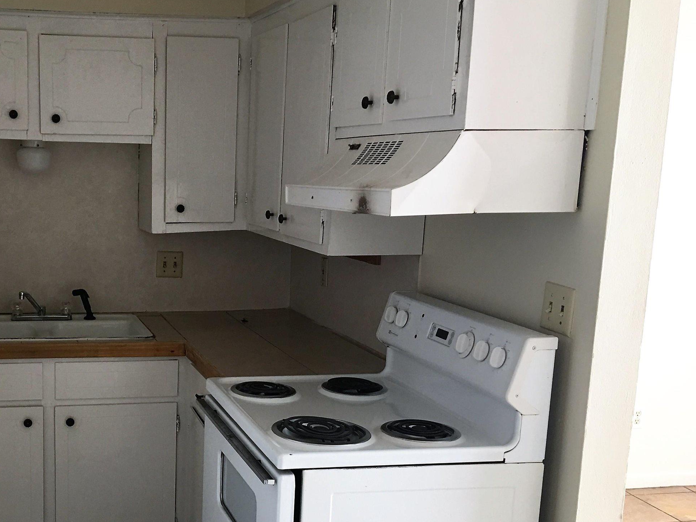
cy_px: 352
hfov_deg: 39.8
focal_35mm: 46
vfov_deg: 31.3
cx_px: 151
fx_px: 925
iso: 40
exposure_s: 1/30
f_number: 2.2
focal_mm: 4.15
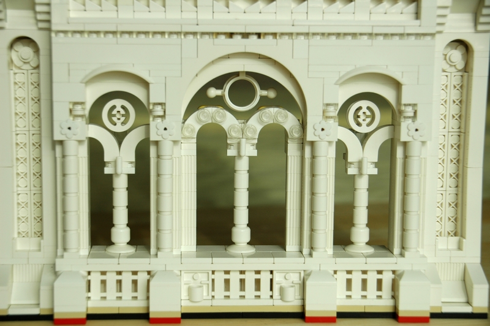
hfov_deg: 24.6
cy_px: 163
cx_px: 245
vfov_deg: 16.5
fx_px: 1122
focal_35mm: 82
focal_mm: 55
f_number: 4.8
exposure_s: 1/125
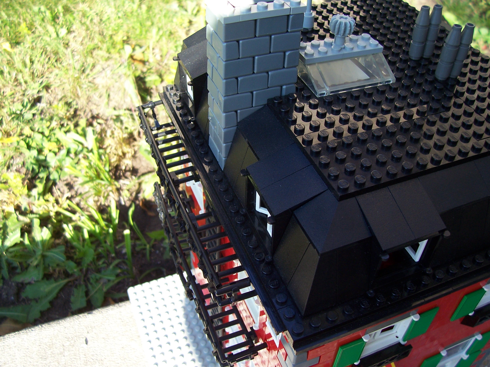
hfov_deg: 54.0
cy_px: 184
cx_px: 245
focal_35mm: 34
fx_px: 481
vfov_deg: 41.8
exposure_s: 1/250
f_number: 2.7
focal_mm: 5.6
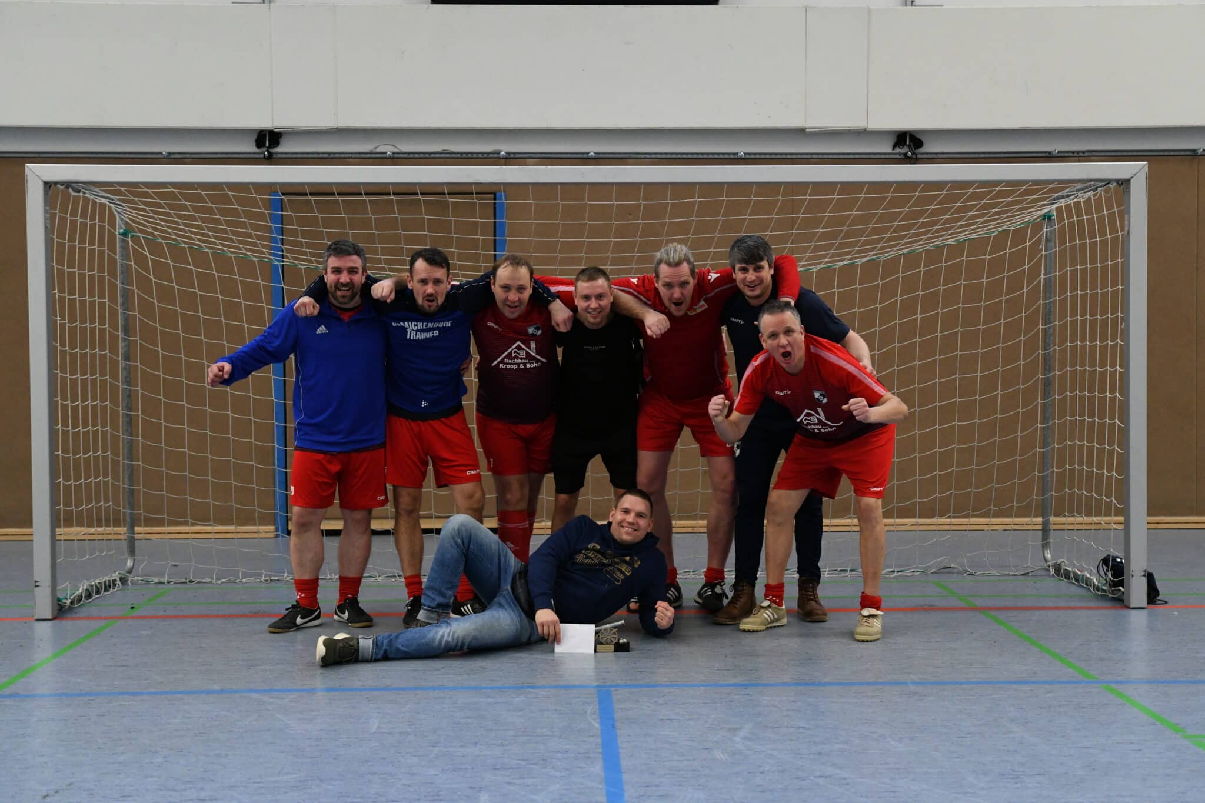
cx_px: 602
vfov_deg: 31.9
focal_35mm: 42
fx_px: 1406
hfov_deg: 46.4
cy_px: 402
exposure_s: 1/800
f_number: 2.8
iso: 5000
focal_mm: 42
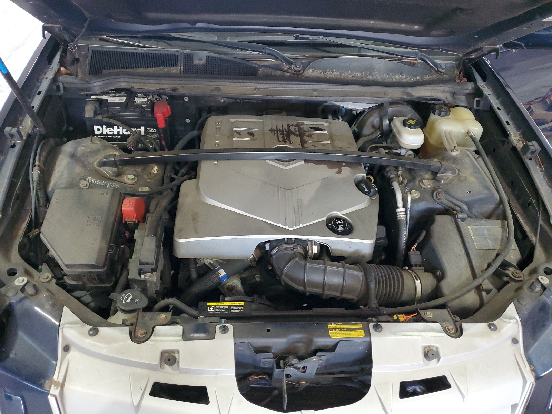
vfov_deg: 53.1
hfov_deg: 67.3
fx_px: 415
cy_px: 207
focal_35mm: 26
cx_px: 276
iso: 296
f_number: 1.5
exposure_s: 1/60.2
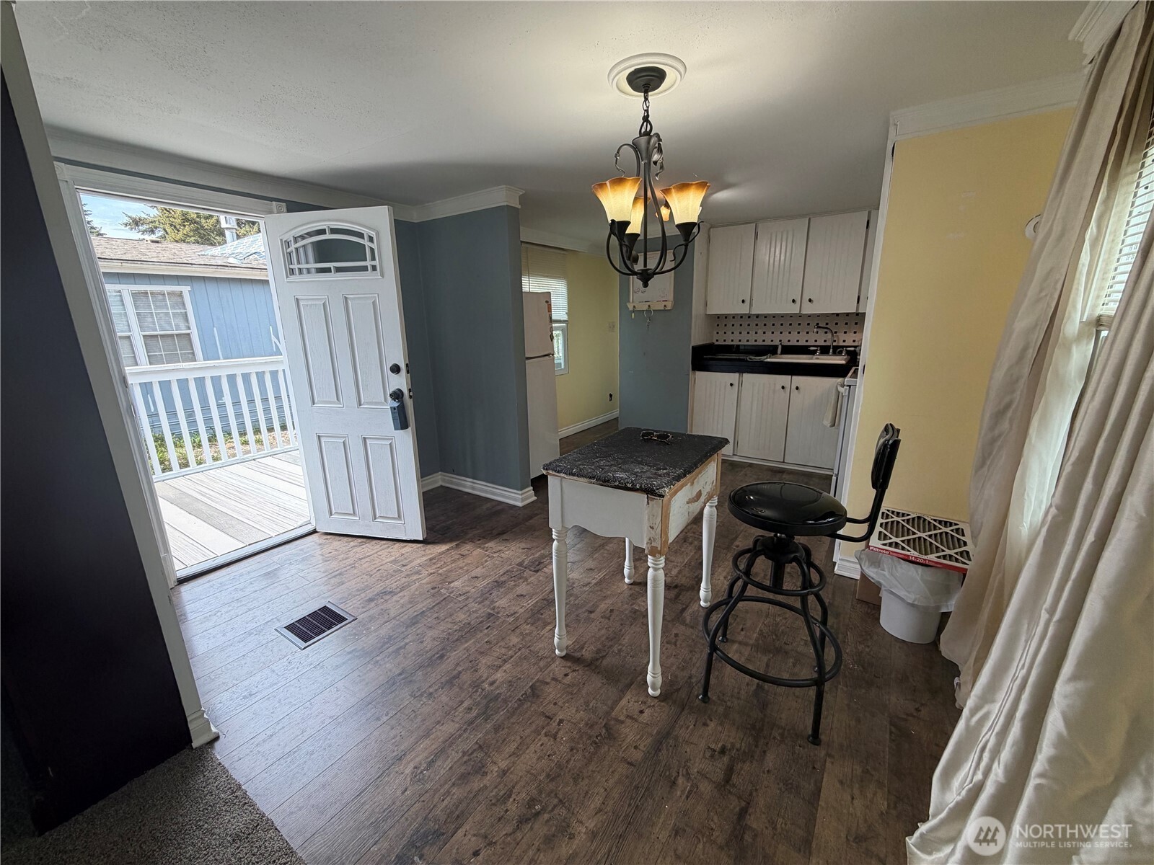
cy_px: 432
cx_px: 577
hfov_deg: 102.1
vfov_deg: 85.7
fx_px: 467
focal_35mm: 14
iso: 50
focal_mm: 2.22
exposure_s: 1/159
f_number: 2.2
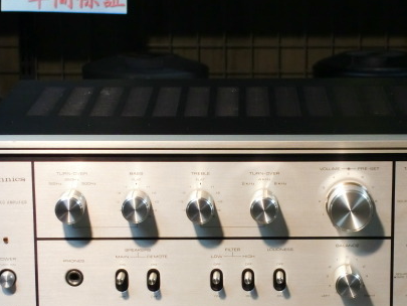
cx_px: 254
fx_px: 1729
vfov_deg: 10.1
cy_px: 240
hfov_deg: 13.4
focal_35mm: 147
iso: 400
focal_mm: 16.5
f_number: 5.2
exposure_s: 1/20
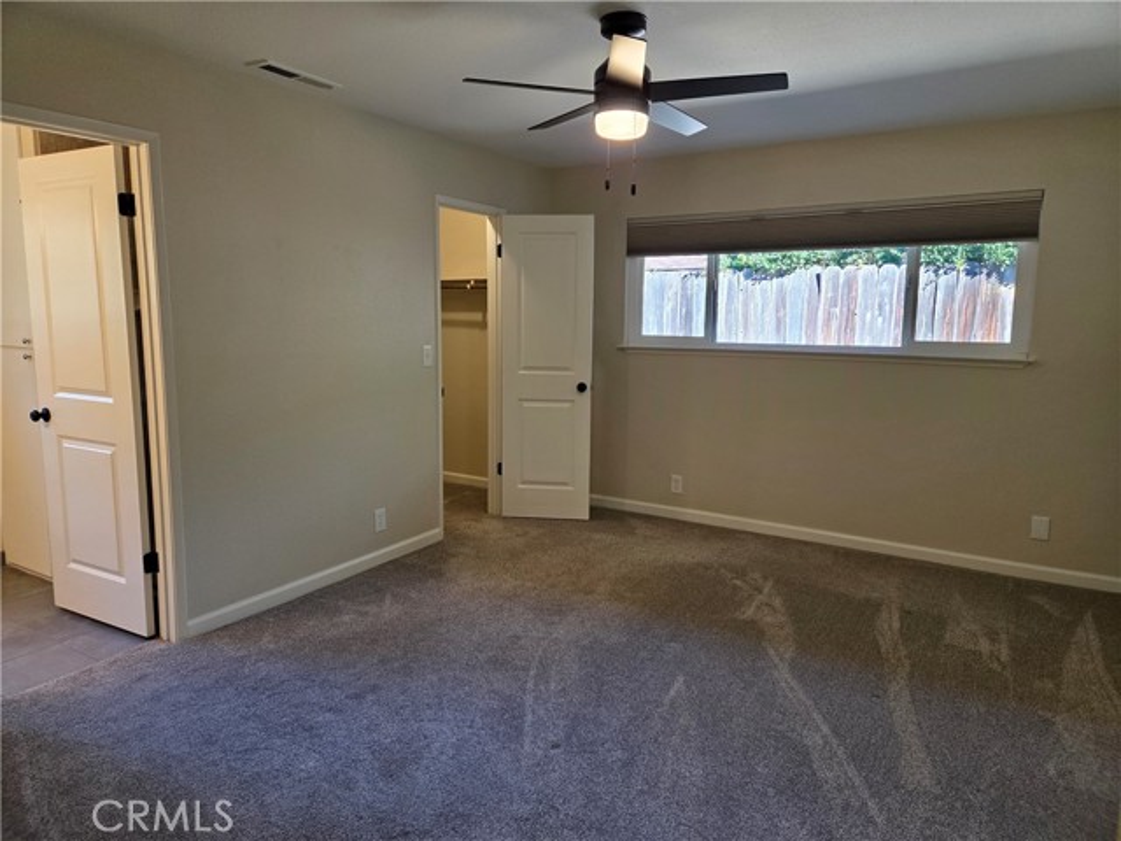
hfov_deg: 73.9
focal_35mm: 23
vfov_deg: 58.9
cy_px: 420
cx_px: 560
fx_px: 745
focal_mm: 5.4
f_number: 1.8
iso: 200
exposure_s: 1/120
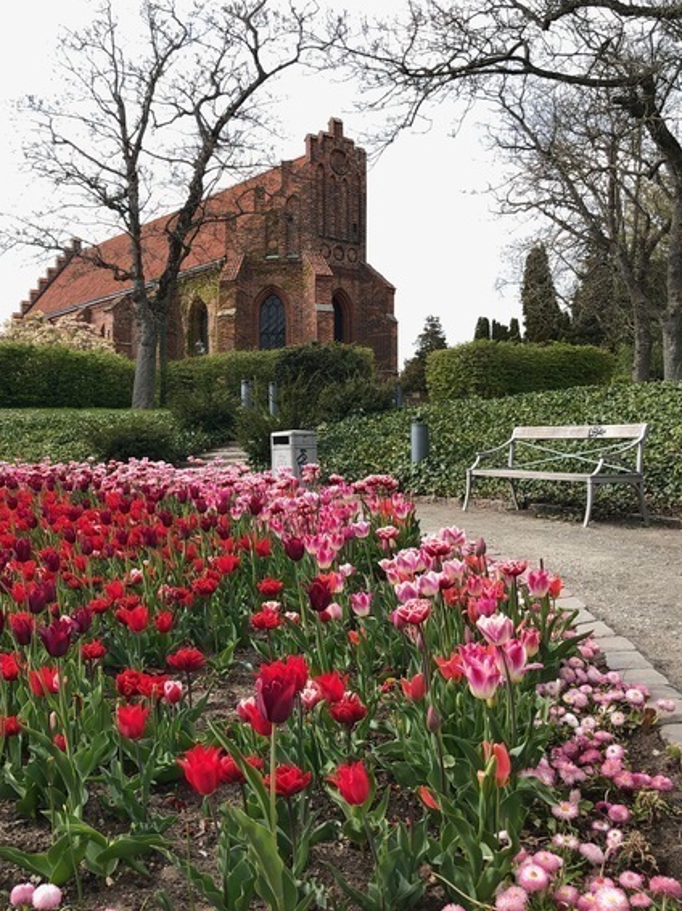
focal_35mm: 38
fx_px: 999
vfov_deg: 49.0
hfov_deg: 37.4
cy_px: 456
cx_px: 249
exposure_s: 1/432
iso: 20
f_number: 1.8
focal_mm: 3.99
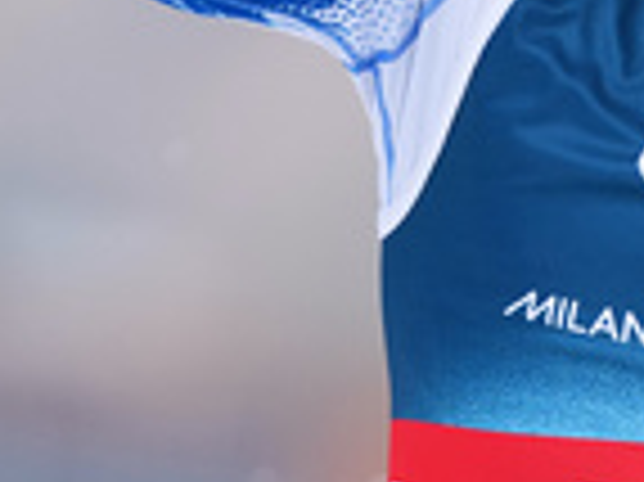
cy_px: 709
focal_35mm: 2072
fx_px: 38515
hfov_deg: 1.0
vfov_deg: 0.7
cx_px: 1283
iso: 500
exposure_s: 1/5000
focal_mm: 300
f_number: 2.8
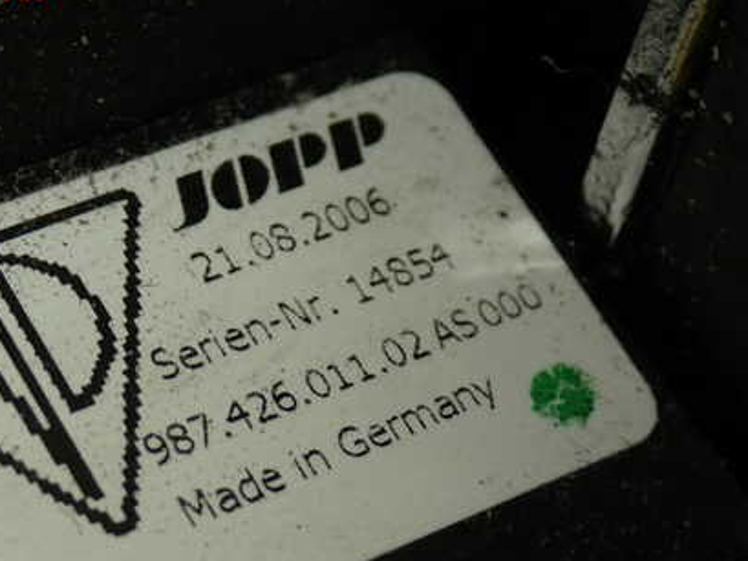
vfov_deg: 13.1
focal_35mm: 113
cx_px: 260
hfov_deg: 17.4
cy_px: 376
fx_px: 2442
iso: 200
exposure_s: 1/100
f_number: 4.1
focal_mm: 13.65
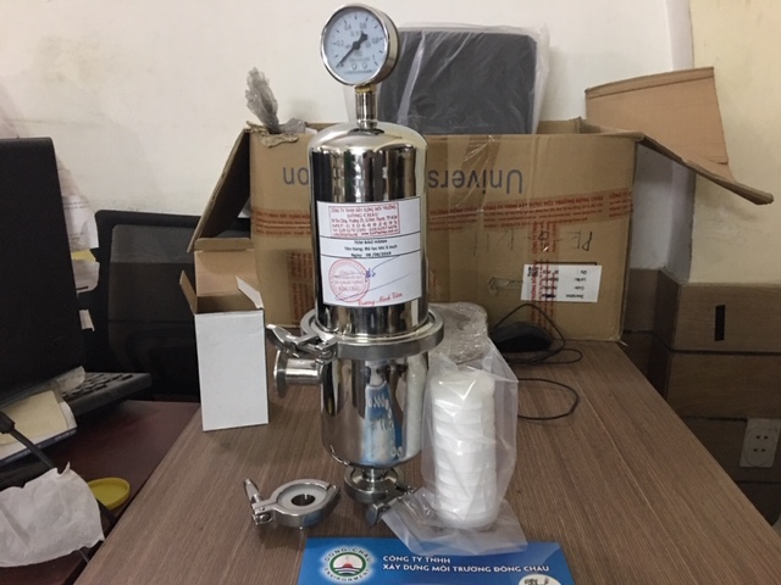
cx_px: 390
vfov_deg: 48.2
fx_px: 654
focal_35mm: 29
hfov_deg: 61.7
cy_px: 292
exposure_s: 1/8
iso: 160
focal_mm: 4.15
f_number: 2.2
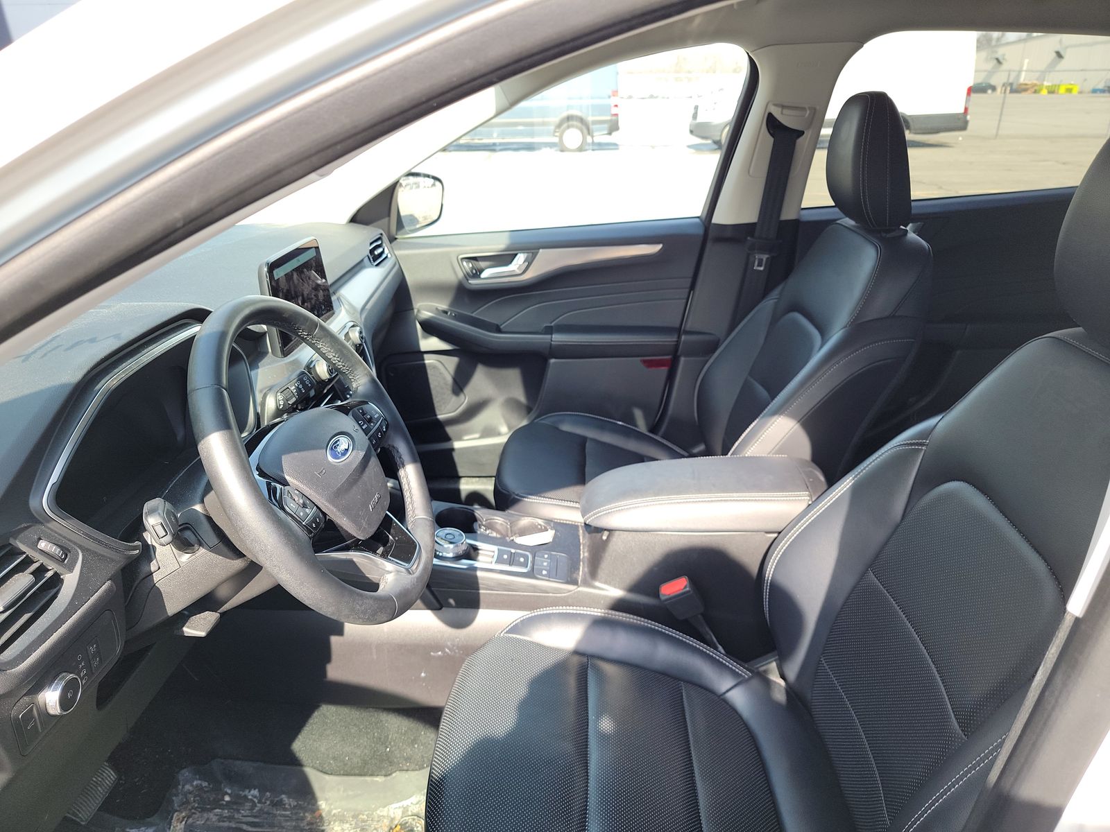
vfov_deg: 56.8
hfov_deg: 71.6
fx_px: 770
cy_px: 416
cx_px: 555
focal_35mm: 24
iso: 66
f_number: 1.8
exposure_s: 1/120
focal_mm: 6.7
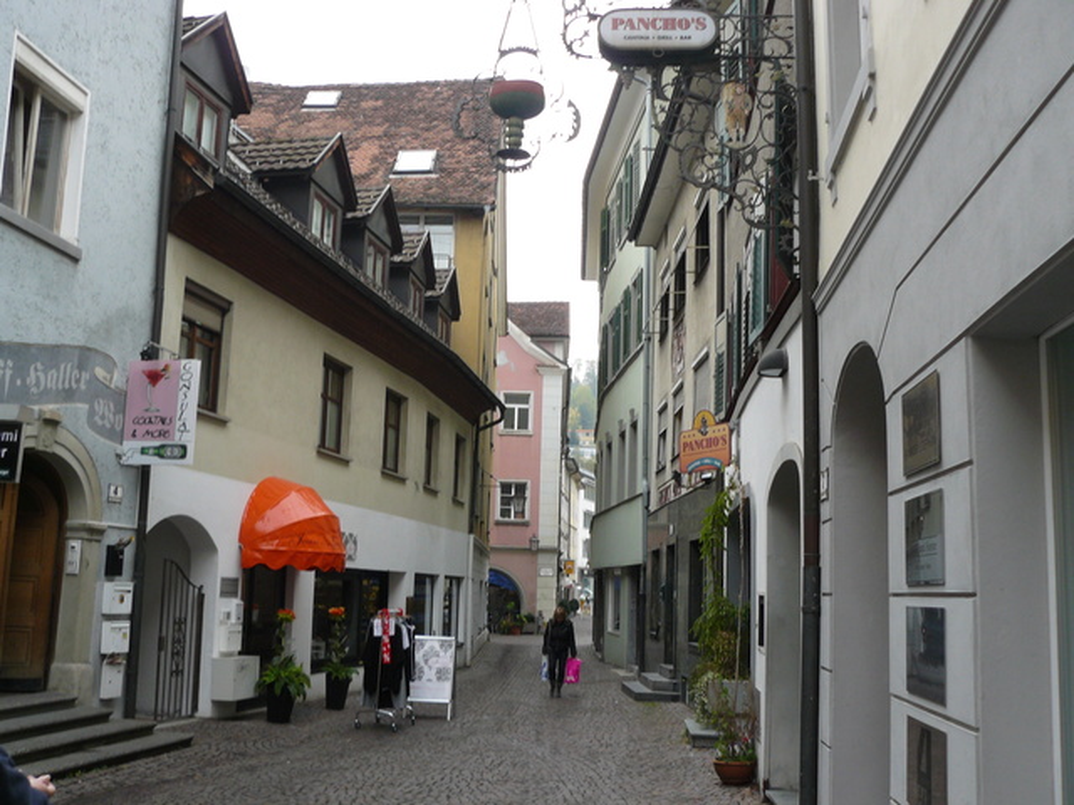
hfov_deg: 51.4
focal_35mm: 36
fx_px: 1117
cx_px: 537
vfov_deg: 39.7
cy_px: 402
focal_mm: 6
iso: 100
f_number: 3.6
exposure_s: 1/100
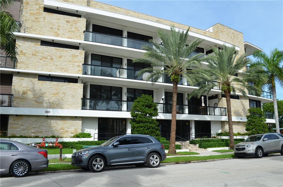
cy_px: 94
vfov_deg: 43.4
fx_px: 235
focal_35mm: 30
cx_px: 142
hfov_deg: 62.1
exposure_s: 1/250
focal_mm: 20
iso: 100
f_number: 8
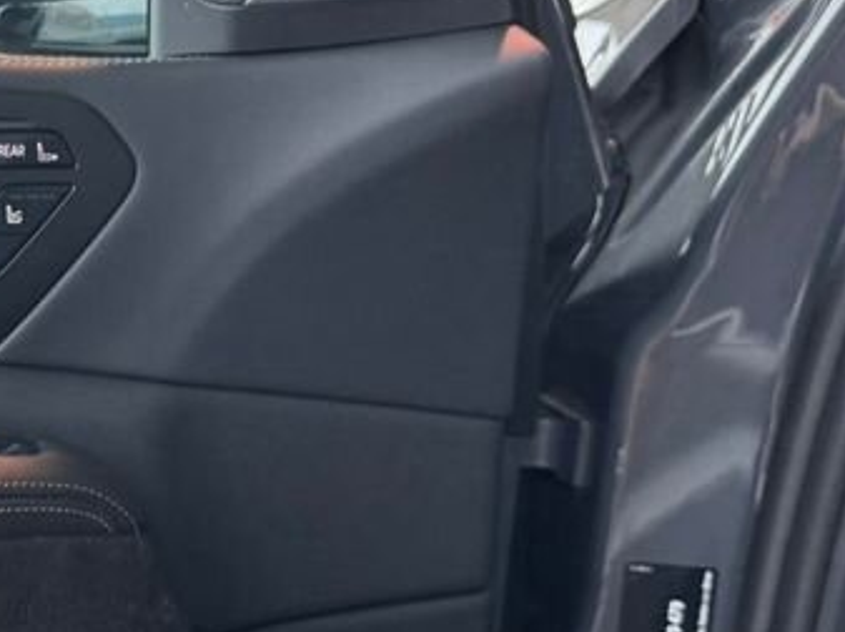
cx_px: -233
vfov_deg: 20.1
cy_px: 344
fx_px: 1780
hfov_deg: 23.7
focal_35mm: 73
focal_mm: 6.76
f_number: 1.78
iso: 160
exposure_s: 1/100
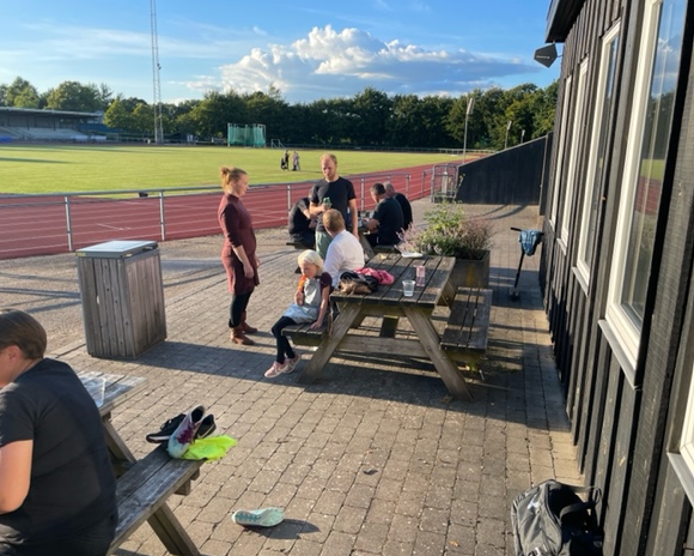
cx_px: 352
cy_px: 285
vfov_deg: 51.5
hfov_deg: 62.2
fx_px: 575
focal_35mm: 28
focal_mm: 4.2
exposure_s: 1/882
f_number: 1.6
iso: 32
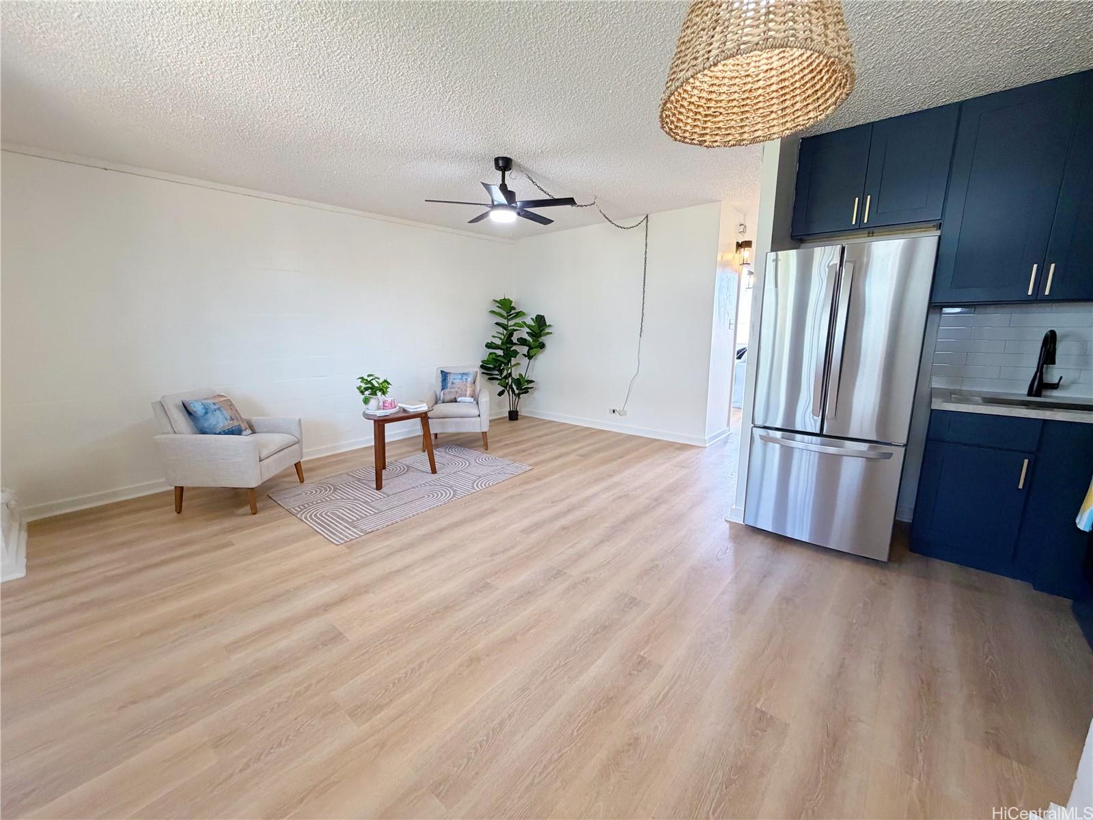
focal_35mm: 14
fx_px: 442
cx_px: 546
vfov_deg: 85.7
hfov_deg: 102.1
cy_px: 410
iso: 320
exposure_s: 1/120
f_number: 2.2
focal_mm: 2.22
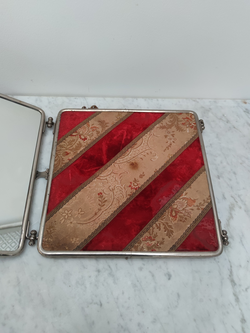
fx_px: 231
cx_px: 125
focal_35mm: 24
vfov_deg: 71.6
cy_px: 166
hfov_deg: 56.8
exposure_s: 1/50
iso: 575
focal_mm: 6.72
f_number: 1.69
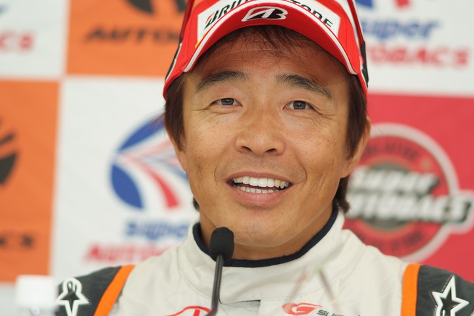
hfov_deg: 7.6
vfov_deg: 5.1
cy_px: 158
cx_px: 237
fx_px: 3555
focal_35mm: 270
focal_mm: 180
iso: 800
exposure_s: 1/250
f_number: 2.8
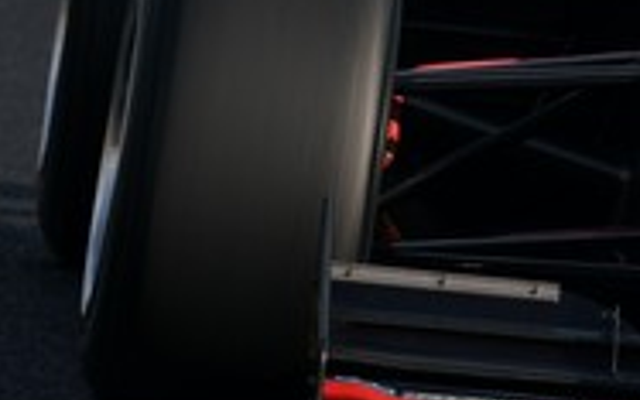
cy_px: 7
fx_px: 38628
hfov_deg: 0.9
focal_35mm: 2214
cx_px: 1058
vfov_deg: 0.6
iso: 200
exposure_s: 1/800
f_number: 8
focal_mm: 565
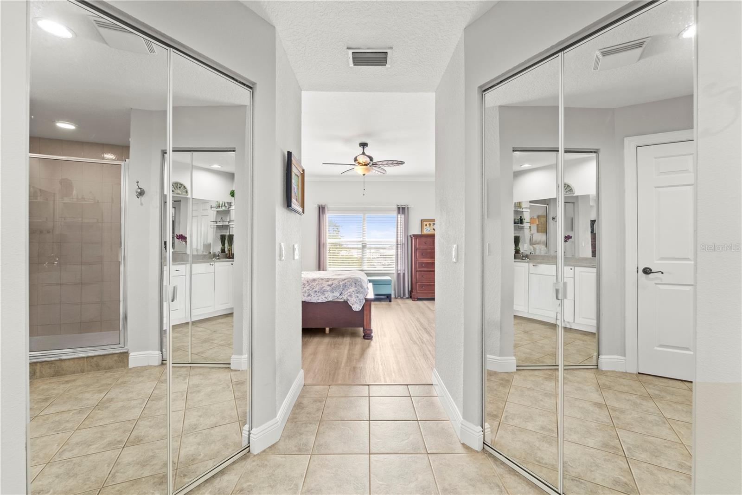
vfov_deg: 81.2
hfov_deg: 104.3
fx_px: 288
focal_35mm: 14
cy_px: 248
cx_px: 371
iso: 200
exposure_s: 1/1.25
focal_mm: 14
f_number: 11
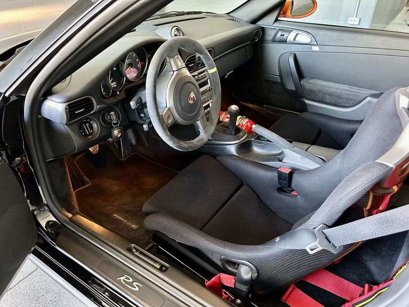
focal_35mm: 26
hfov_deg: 67.3
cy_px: 154
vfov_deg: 53.1
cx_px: 204
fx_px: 307
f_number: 1.5
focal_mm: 5.7
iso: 640
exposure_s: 1/33
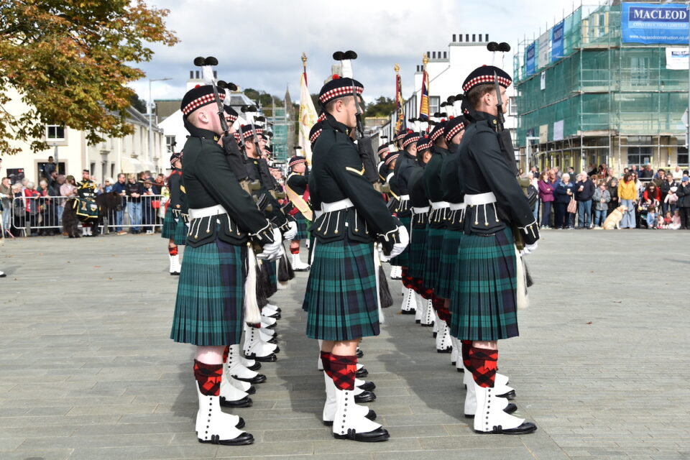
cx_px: 345
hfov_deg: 33.4
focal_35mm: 60
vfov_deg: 22.6
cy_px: 230
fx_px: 1150
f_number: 9
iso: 200
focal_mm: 40
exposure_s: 1/320
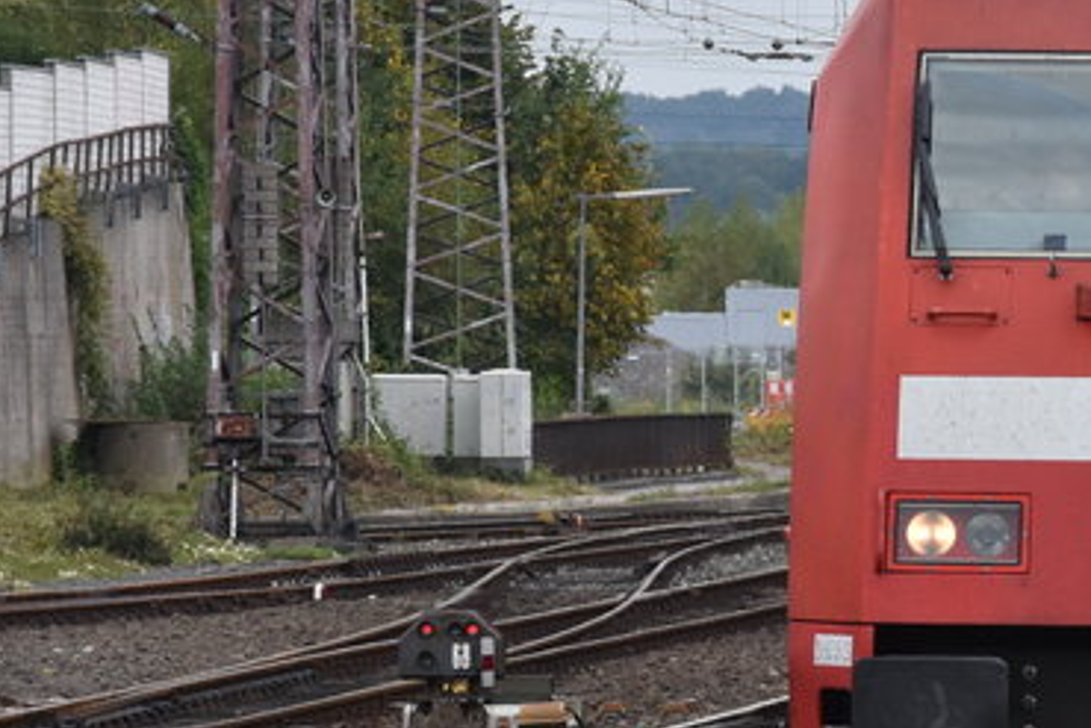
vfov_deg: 2.7
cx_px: 1185
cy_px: 256
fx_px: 15480
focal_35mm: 511
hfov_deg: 4.0
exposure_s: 1/1000
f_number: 8
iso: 720
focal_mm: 105
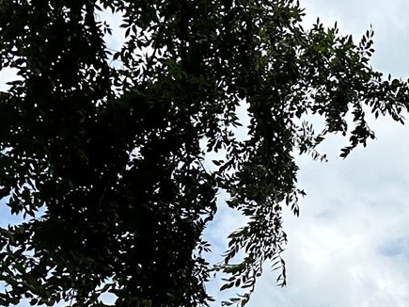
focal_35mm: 113
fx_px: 1335
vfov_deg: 11.4
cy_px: 673
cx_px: 688
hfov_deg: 15.5
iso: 80
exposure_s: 1/7576
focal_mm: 6.86
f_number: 1.78
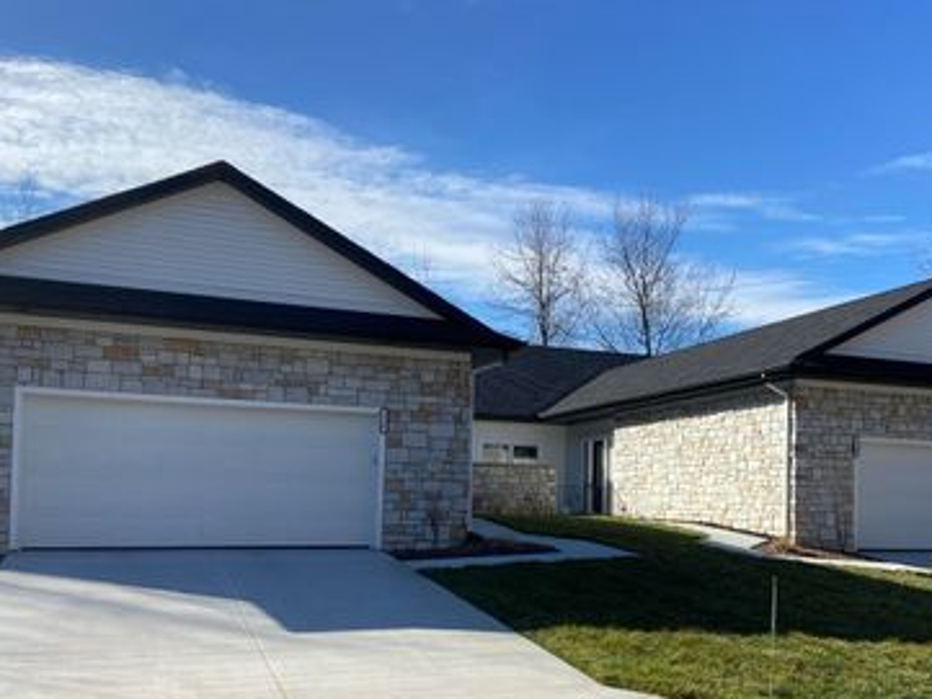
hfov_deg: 51.1
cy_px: 478
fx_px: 970
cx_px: 540
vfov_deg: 39.1
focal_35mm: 36
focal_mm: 4.25
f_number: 1.8
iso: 32
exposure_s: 1/2625
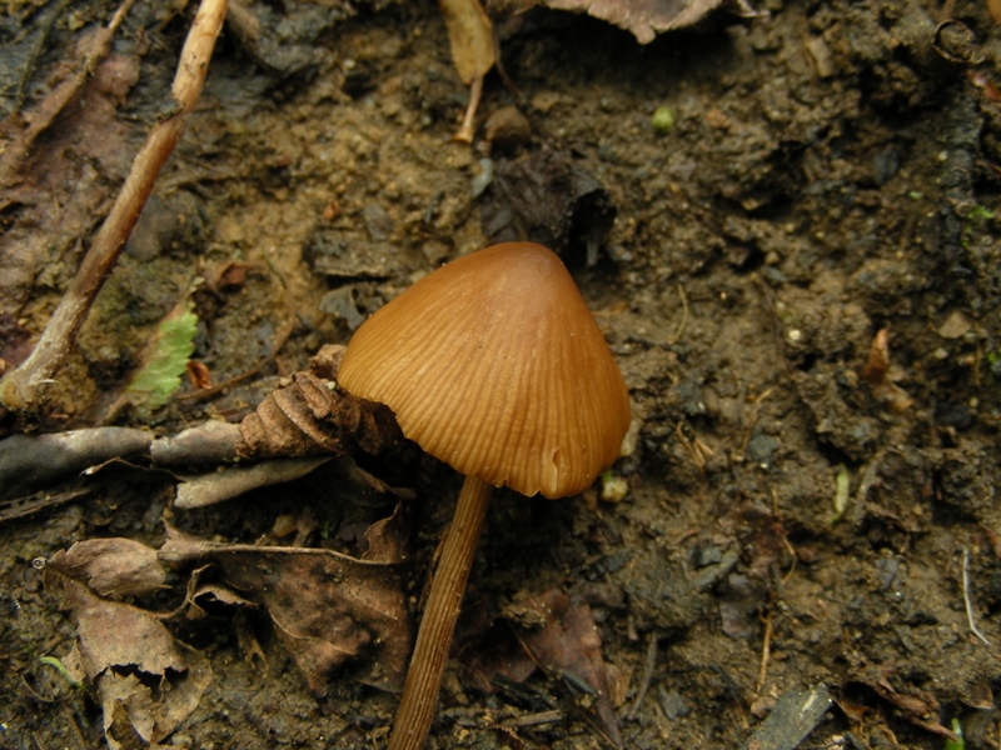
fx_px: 1272
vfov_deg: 32.9
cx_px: 500
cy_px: 375
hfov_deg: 42.9
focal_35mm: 44
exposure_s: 1/29.7
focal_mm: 7.4
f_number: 3.5
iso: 56
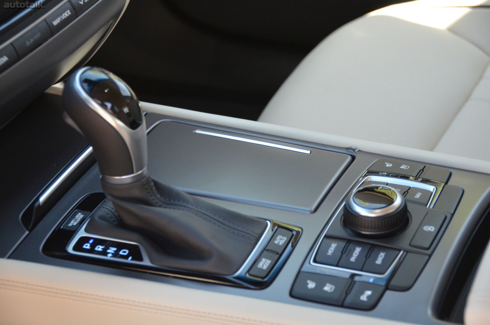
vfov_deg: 13.0
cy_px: 162
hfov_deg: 19.5
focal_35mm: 105
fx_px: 1426
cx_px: 245
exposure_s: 1/400
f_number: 5
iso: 1600
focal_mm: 70
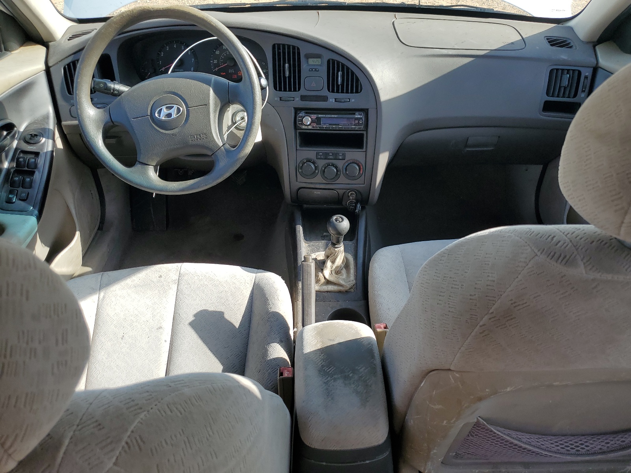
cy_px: 236
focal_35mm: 26
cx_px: 316
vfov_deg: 53.1
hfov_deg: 67.3
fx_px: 474
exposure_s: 1/667
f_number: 1.5
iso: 50
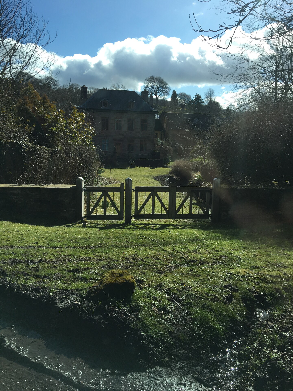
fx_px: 327
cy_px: 196
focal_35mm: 29
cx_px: 146
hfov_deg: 48.2
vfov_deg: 61.7
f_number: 2.2
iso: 25
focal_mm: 4.15
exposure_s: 1/1241
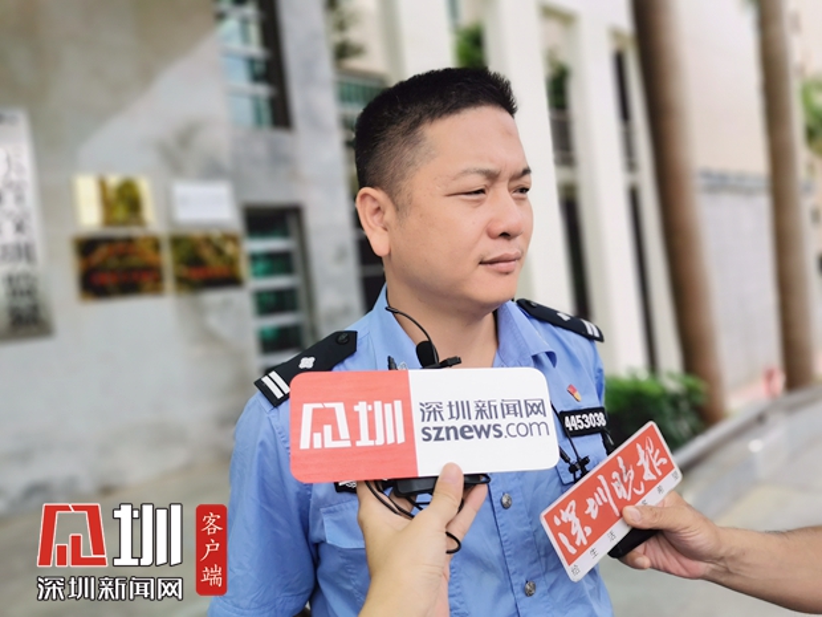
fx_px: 641
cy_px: 308
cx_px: 411
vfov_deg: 51.4
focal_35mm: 27
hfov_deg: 65.3
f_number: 1.8
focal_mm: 5.58
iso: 50
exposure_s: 1/863
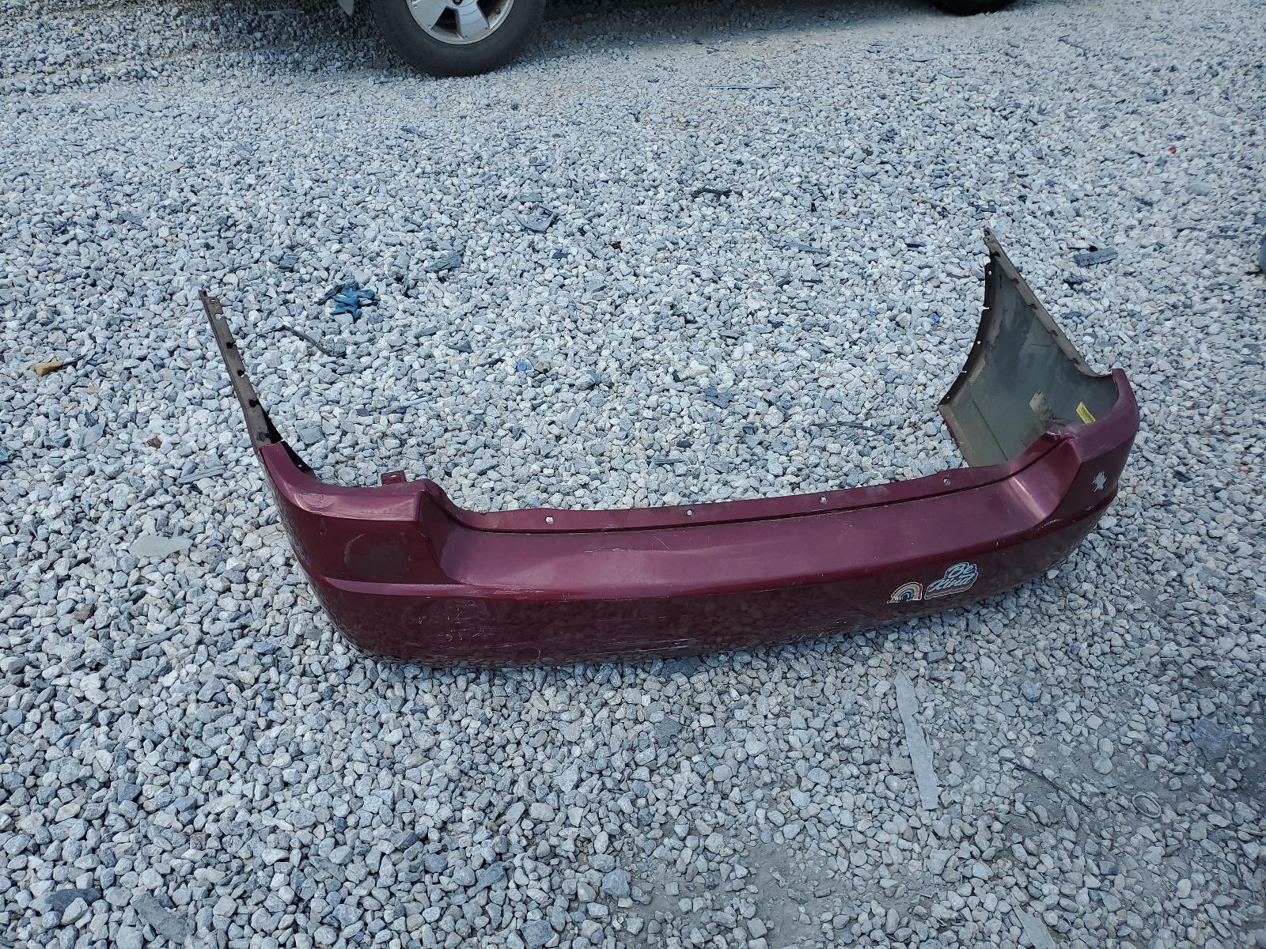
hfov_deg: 67.3
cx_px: 633
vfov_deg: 53.1
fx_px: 951
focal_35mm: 26
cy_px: 474
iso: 50
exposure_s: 1/2500
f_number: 1.5
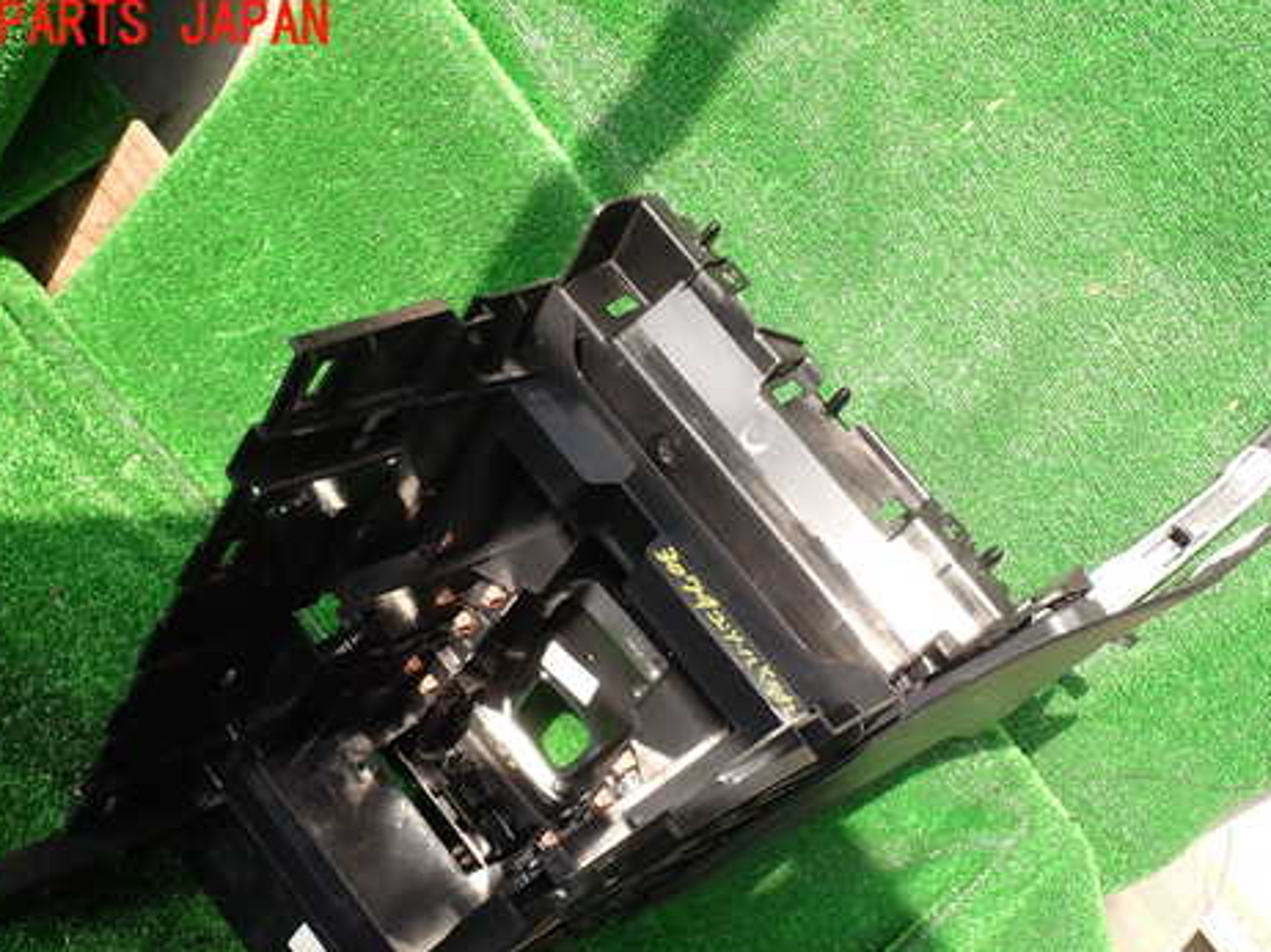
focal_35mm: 39
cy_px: 611
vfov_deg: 36.5
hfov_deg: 47.9
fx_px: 1431
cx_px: 655
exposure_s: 1/100
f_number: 3.2
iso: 100
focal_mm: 5.4
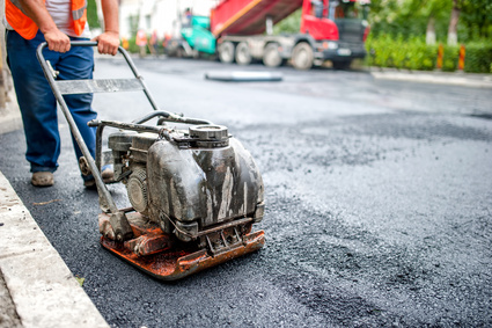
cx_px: 246
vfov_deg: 37.8
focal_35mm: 35
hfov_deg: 54.5
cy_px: 164
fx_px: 478
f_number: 1.4
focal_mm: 35
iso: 250
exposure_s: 1/1250
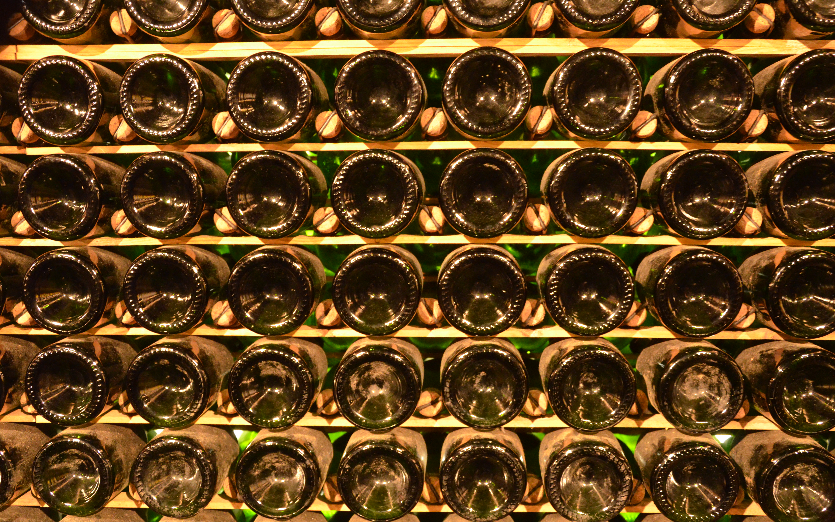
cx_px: 411
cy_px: 288
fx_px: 796
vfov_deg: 36.2
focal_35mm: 35
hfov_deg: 55.3
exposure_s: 1/8
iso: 3200
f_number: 3.8
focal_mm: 22
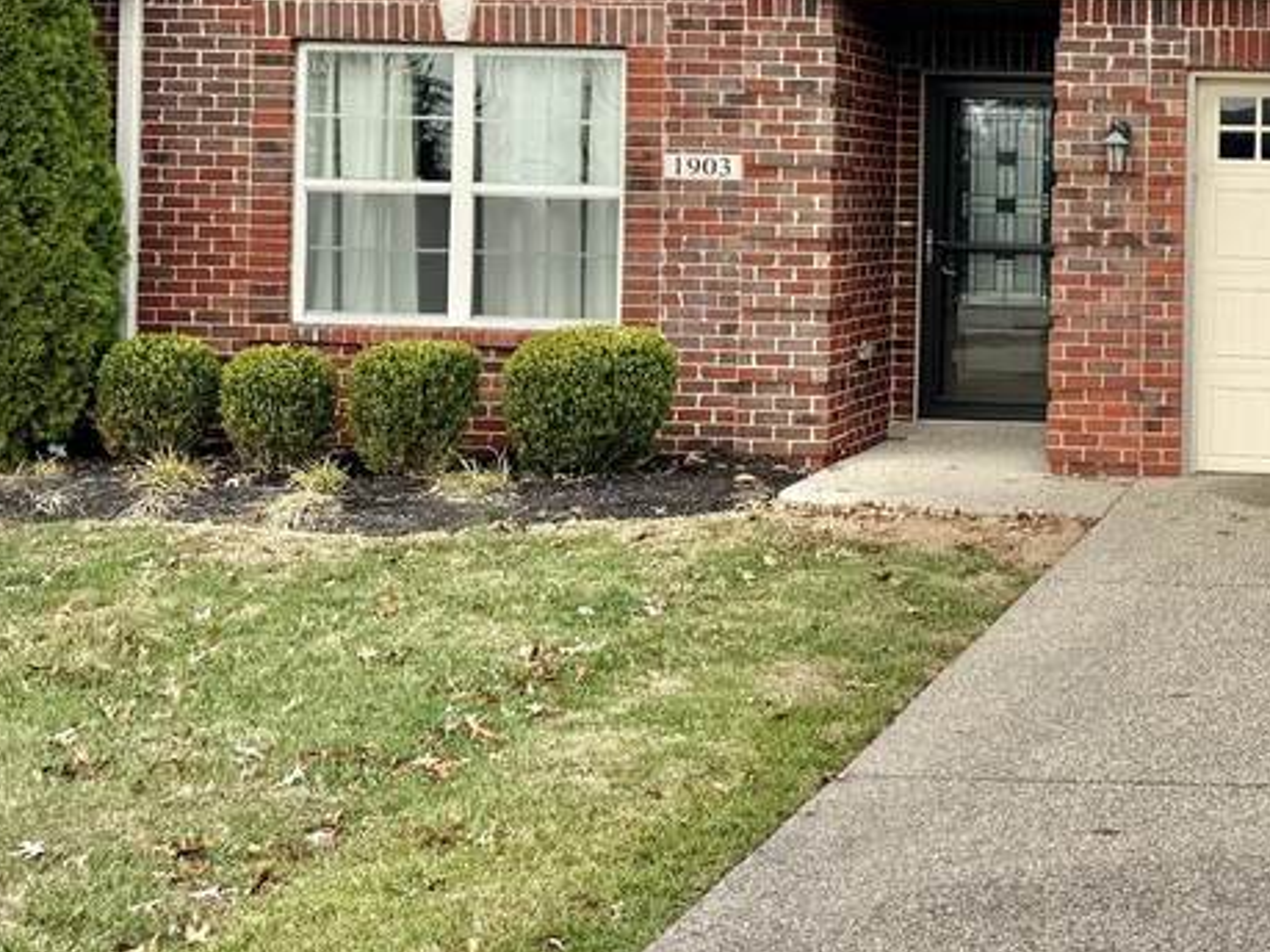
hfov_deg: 27.3
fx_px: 2457
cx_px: 1284
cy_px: 208
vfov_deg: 21.7
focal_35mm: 67
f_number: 1.78
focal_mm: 6.76
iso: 80
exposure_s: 1/2252
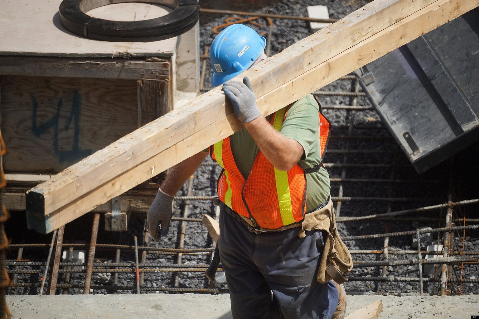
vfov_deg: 2.7
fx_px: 6652
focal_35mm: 500
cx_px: 240
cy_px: 160
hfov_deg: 4.1
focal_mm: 500
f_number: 8
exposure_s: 1/1600
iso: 800
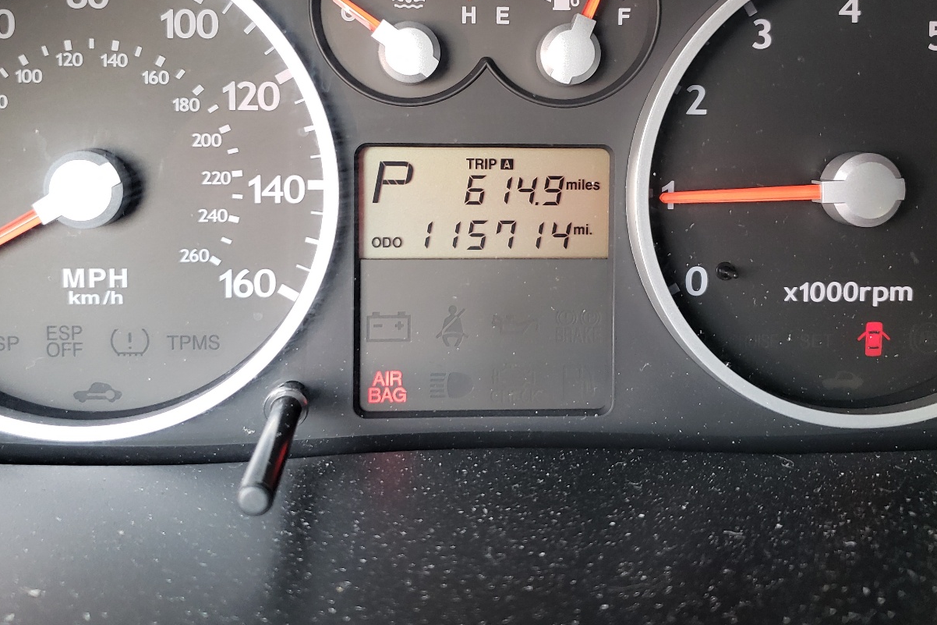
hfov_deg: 53.1
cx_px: 485
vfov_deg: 36.5
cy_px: 207
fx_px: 937
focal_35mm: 36
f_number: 1.5
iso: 61
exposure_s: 1/60.2
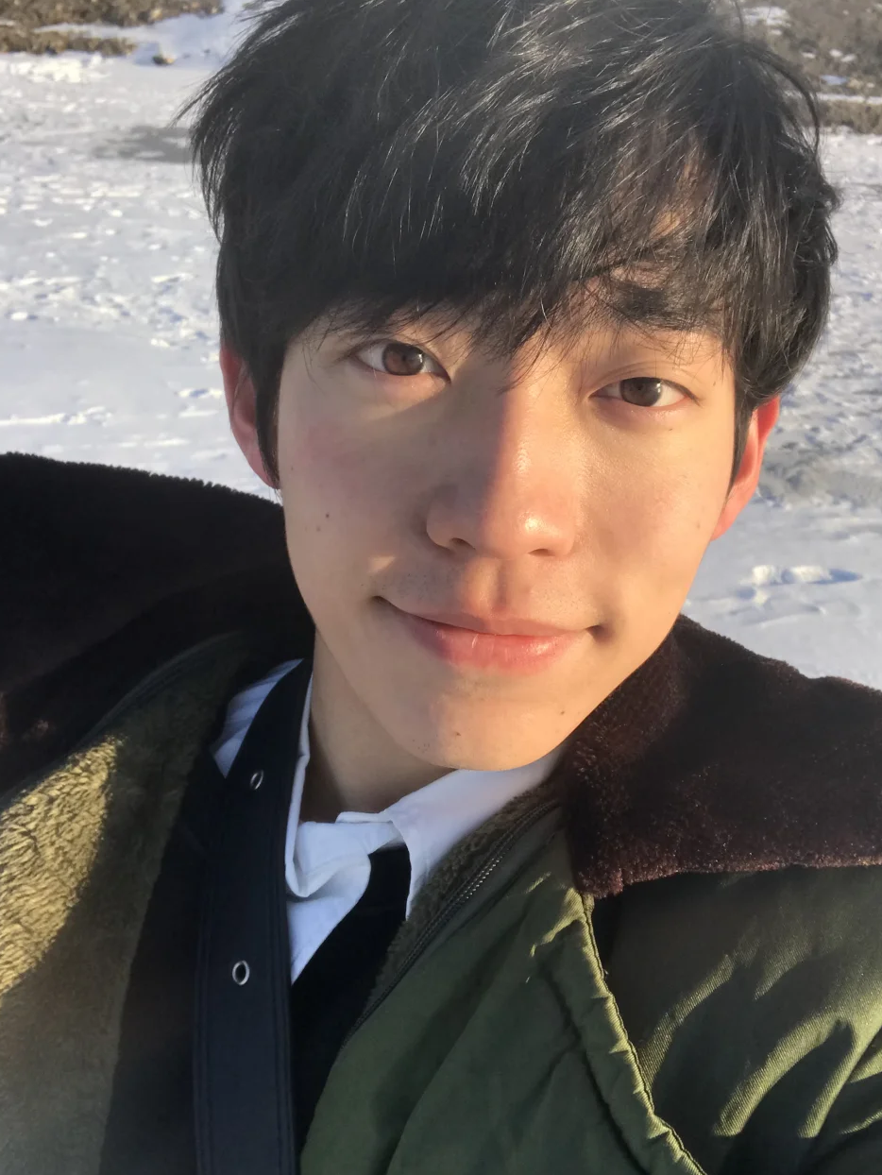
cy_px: 564
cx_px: 483
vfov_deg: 50.1
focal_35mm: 37
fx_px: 1256
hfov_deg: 38.7
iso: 25
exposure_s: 1/881
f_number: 2.2
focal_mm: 2.87
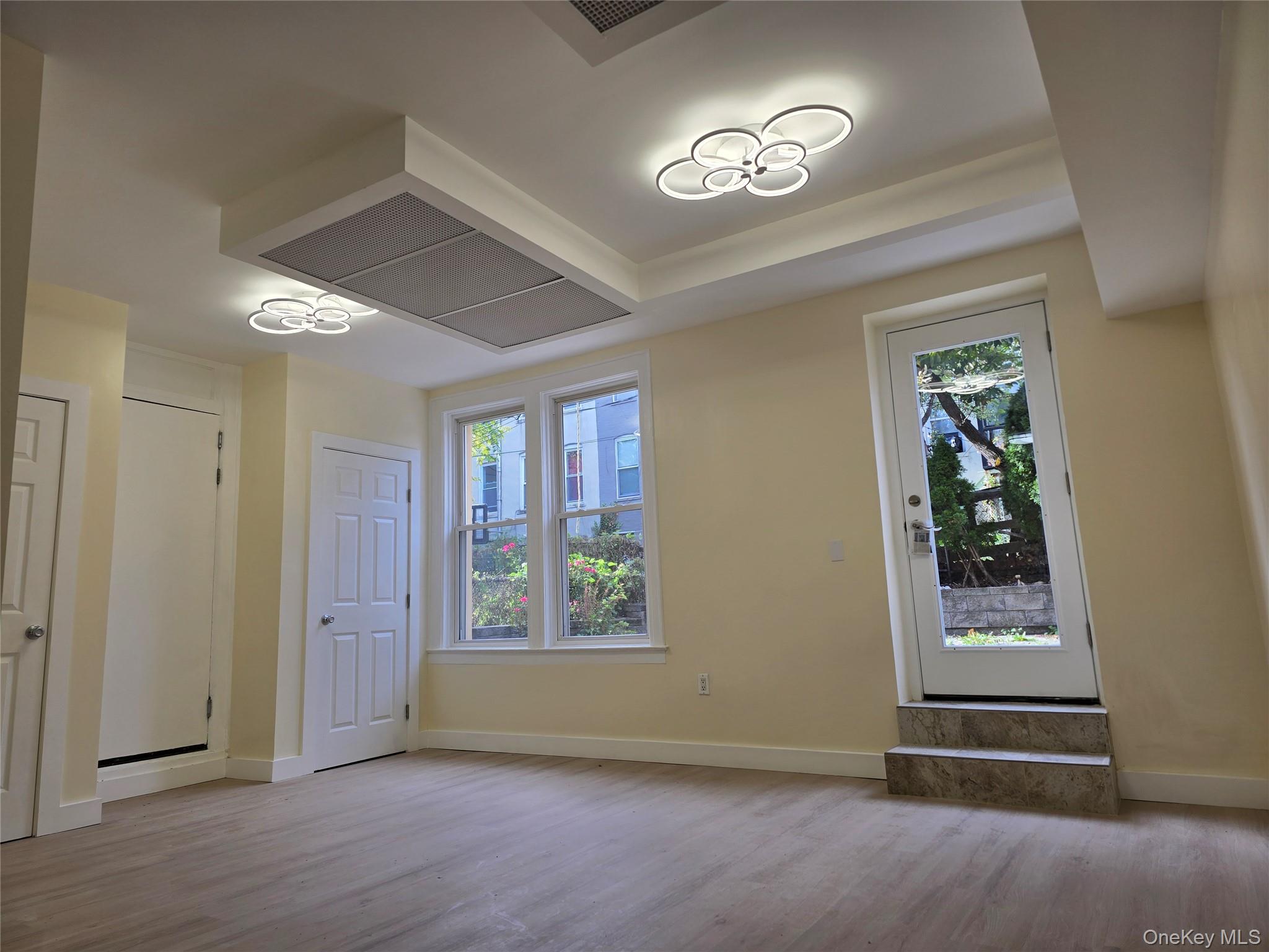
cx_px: 634
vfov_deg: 58.9
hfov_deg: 73.9
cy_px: 476
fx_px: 843
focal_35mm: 23
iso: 12
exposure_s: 1/79.3
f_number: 1.7
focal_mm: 6.3
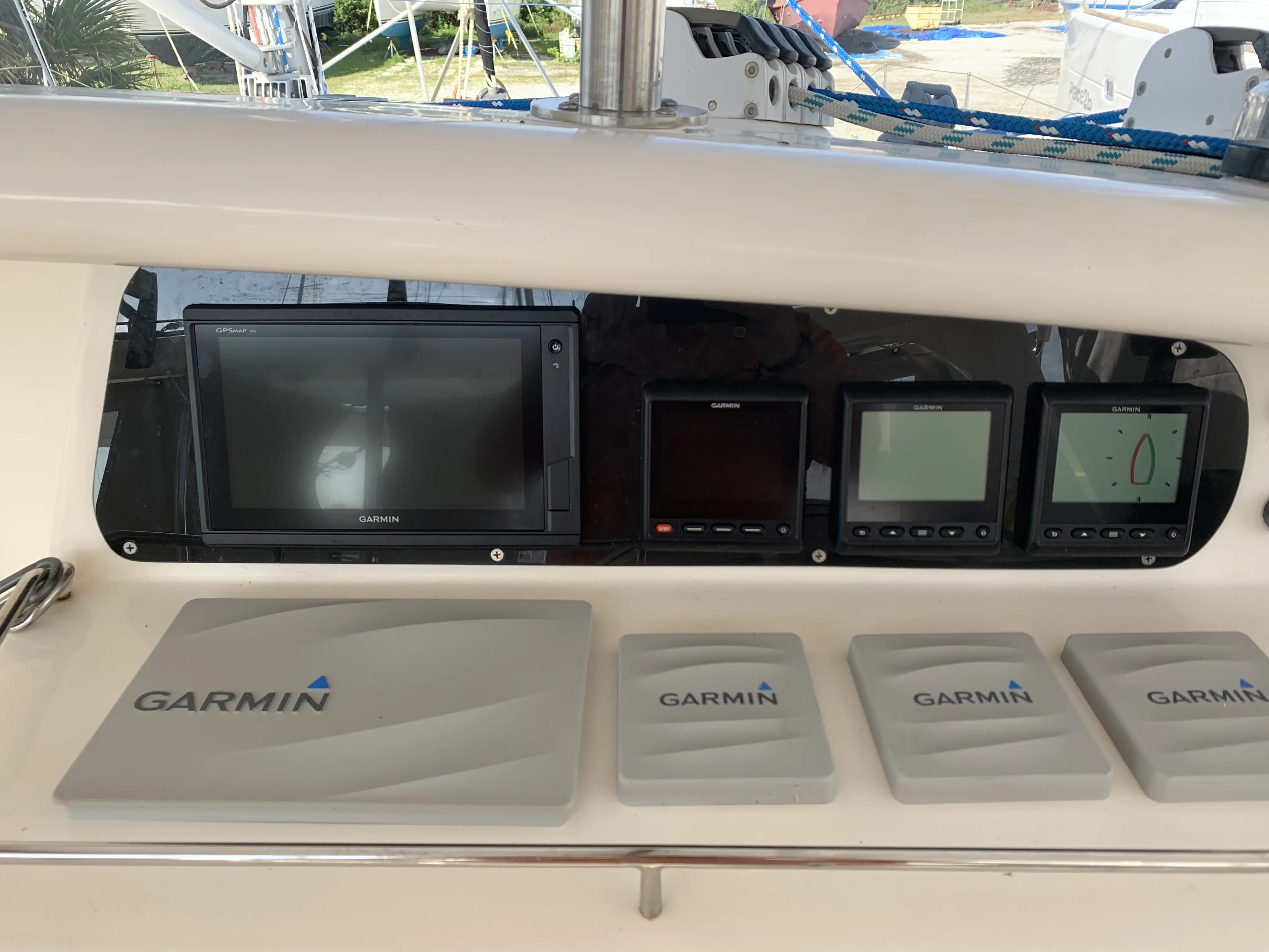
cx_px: 634
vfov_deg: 53.1
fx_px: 953
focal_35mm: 26
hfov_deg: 67.3
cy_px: 476
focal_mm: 4.25
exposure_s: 1/478
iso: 25
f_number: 1.8
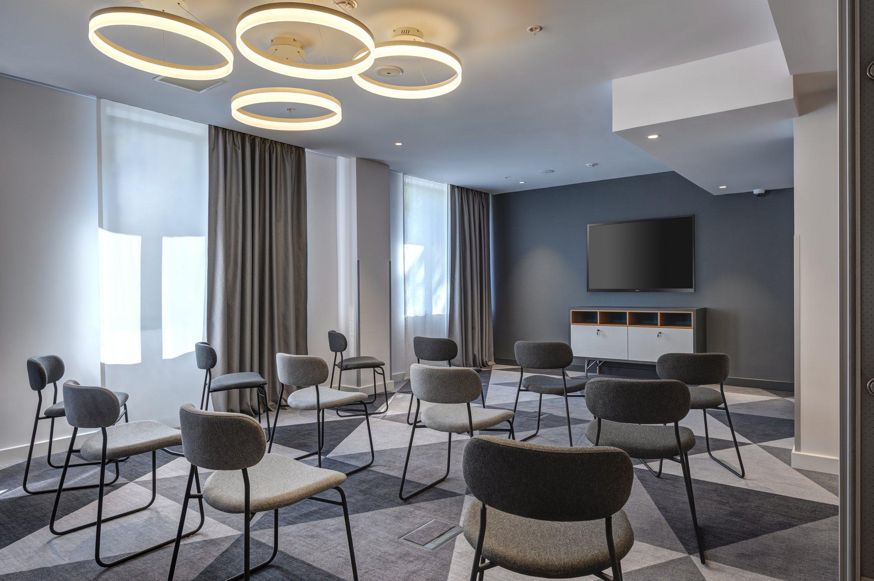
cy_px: 290
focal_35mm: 22
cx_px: 437
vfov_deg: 57.2
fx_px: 534
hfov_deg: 78.6
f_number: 9
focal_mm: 22
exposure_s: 1/6
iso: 100
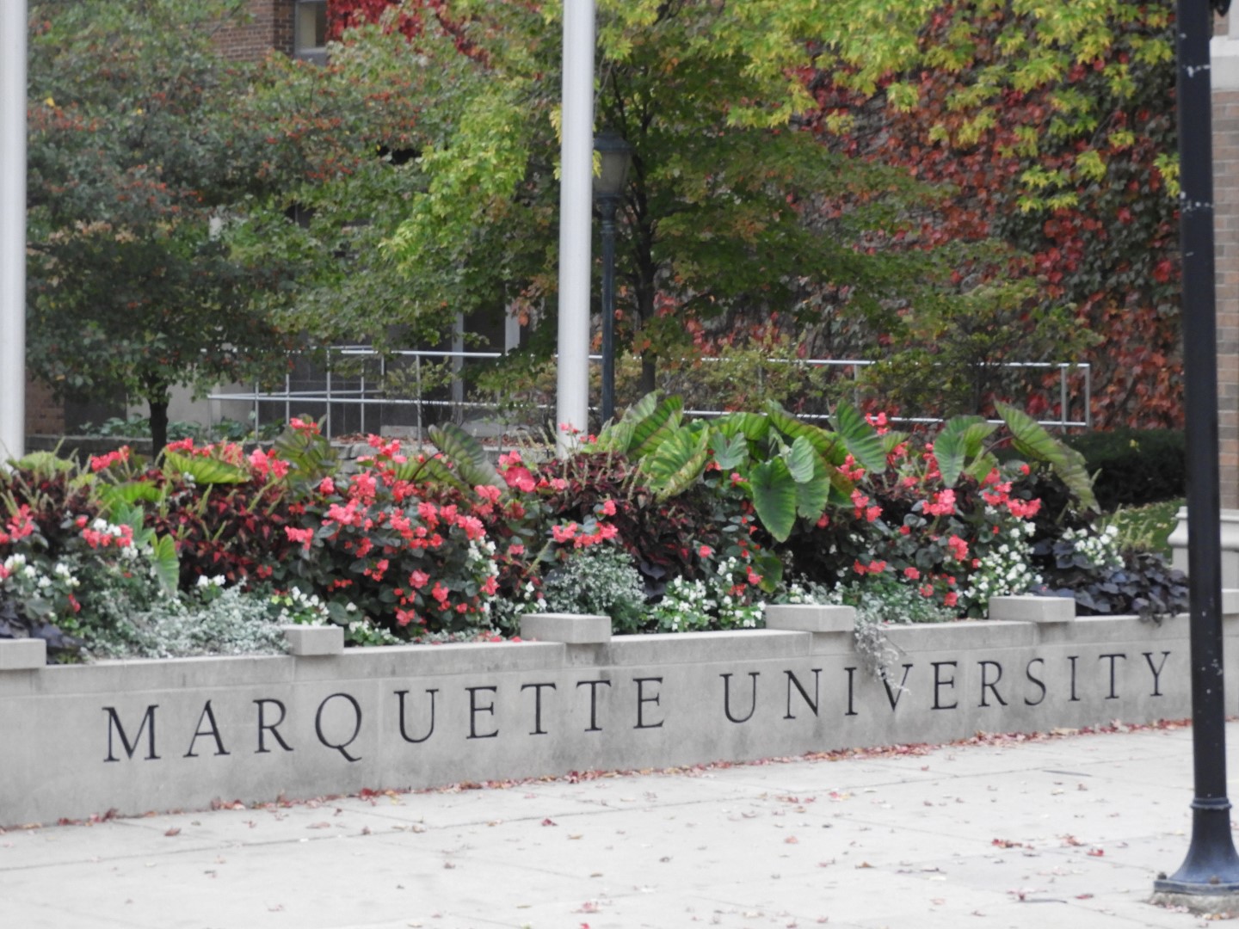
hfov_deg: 15.8
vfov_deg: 11.9
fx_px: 4474
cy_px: 464
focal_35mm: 125
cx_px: 620
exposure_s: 1/30
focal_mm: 22.4
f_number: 5
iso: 400
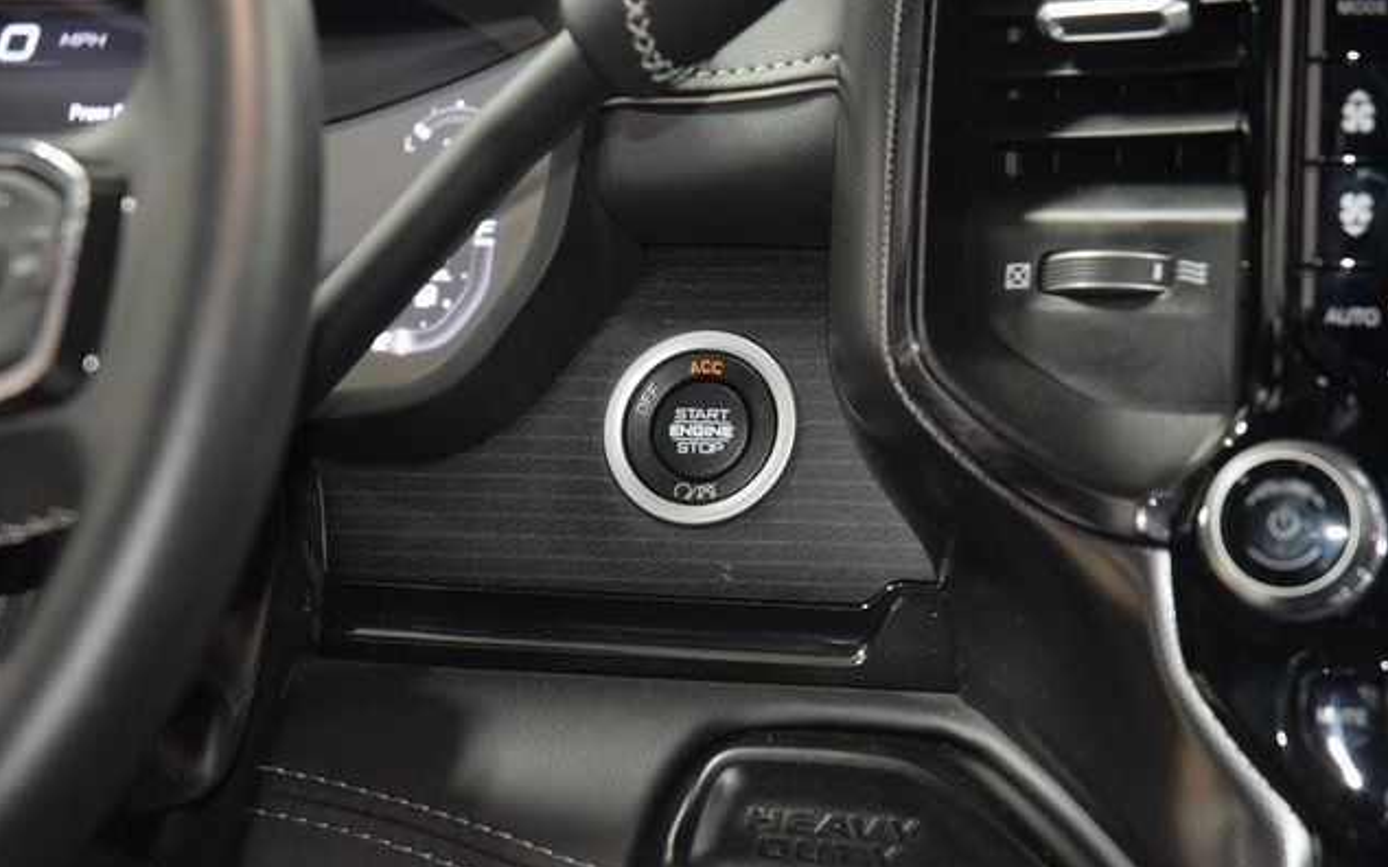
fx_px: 4085
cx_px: 692
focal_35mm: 108
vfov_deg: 12.1
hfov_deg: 19.3
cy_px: 430
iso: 2800
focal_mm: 70
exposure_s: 1/25
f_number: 4.5
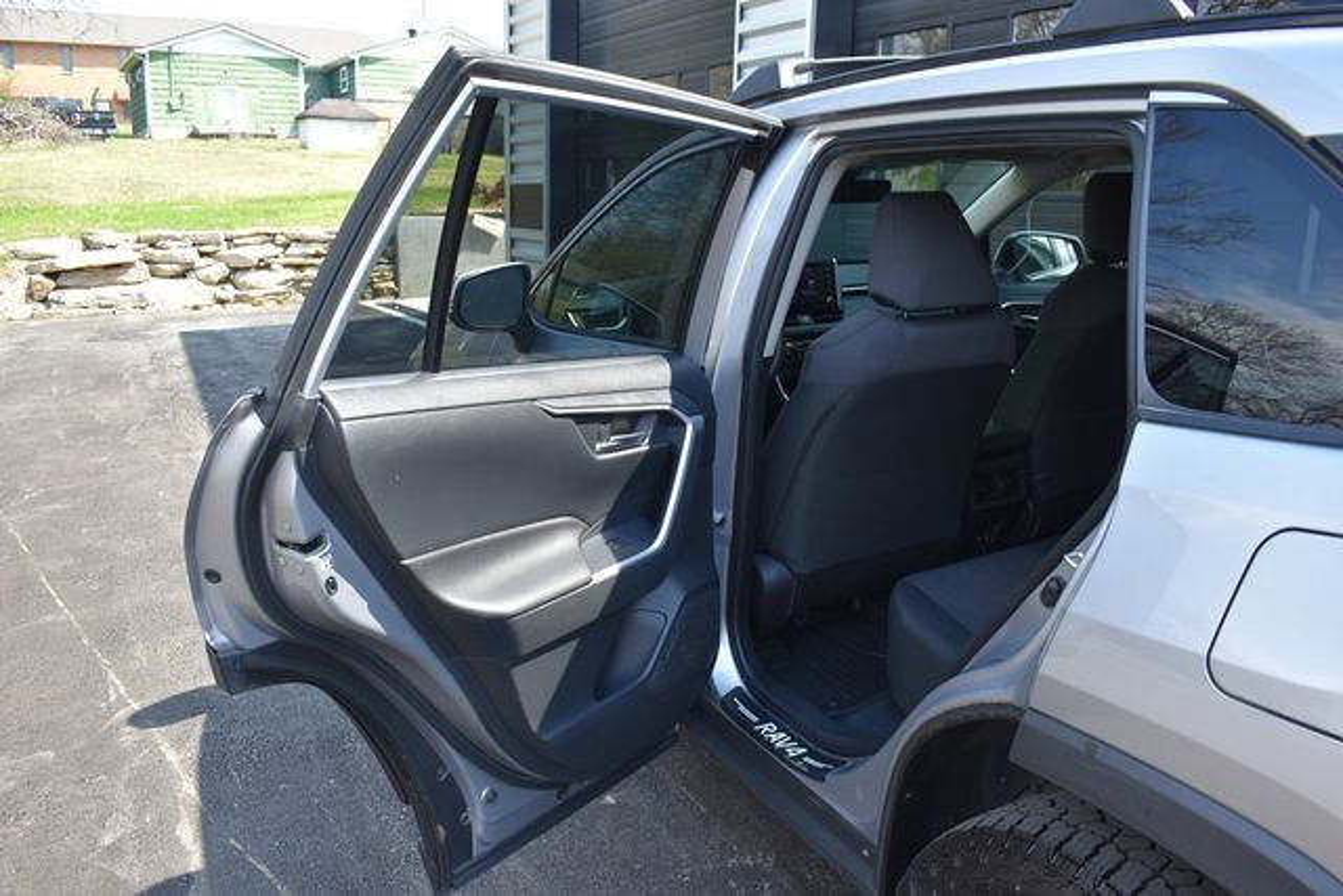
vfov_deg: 48.0
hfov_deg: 67.4
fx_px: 1007
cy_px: 448
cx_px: 672
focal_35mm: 27
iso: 250
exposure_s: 1/250
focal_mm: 18
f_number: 5.6
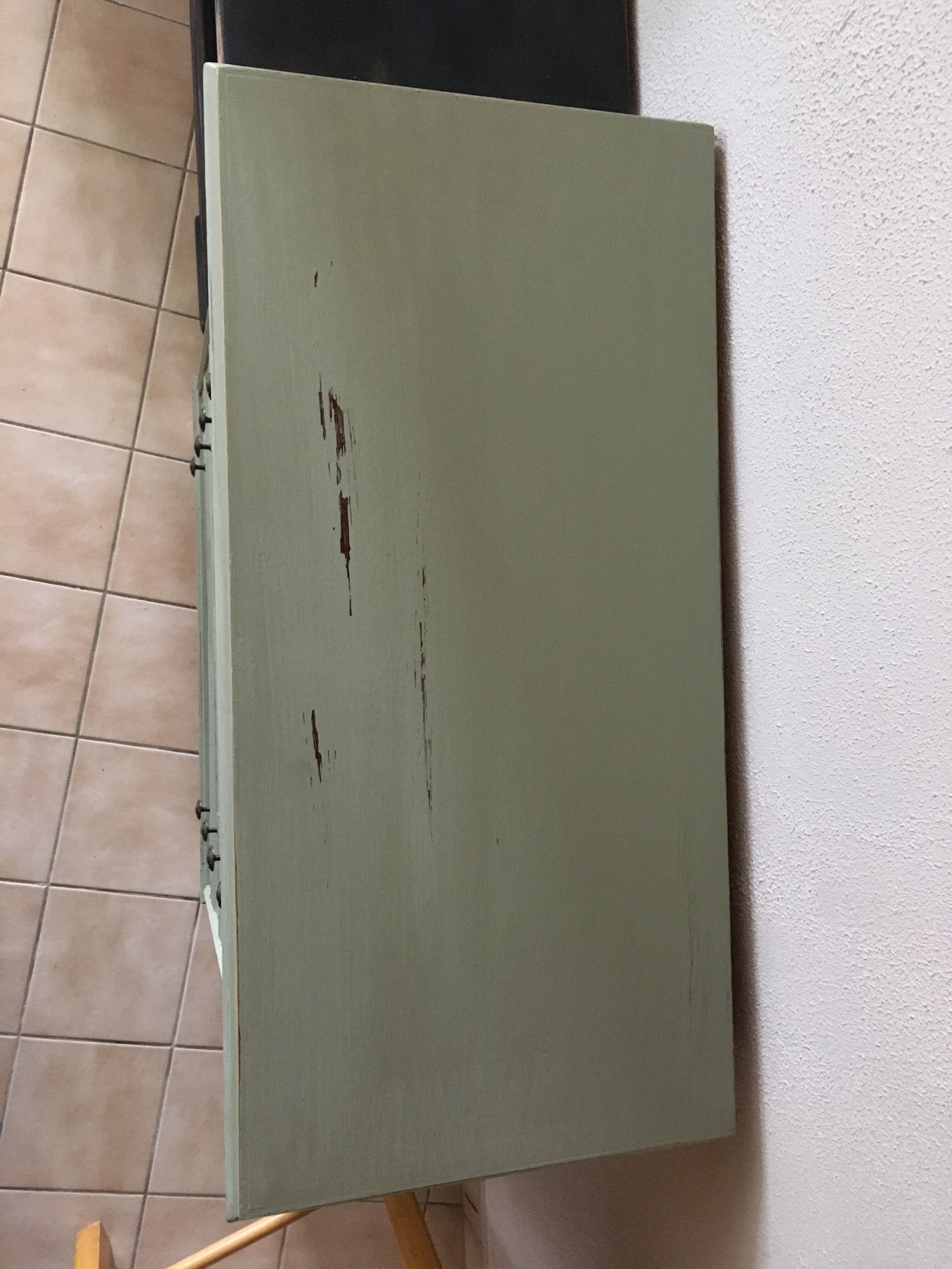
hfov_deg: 48.2
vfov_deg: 61.7
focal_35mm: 29
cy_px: 634
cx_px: 476
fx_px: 1063
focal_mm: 4.15
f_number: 2.2
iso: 200
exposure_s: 1/25
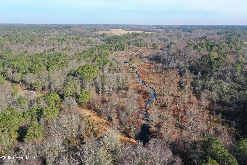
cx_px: 124
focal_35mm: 28
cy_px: 82
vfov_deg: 46.4
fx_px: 192
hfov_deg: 65.5
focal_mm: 10.26
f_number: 5
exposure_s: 1/320
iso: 100
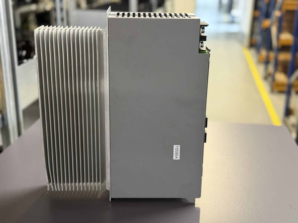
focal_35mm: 48
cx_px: 149
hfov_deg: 39.7
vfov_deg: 30.3
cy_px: 112
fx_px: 413
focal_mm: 6.76
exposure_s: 1/33
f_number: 1.78
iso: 250
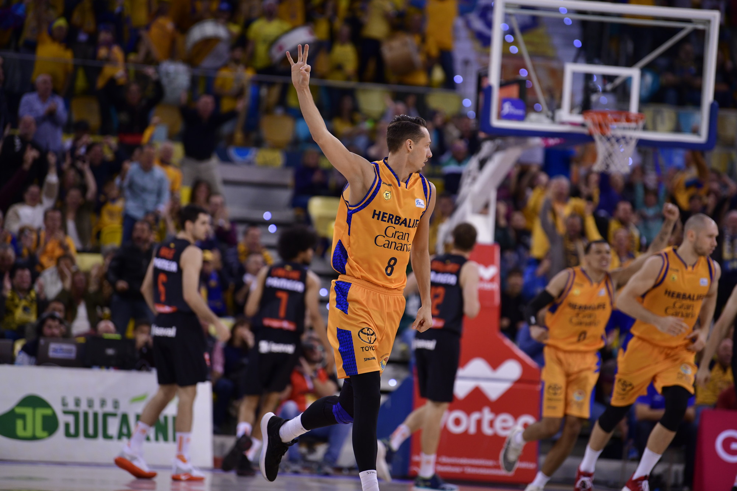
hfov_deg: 11.4
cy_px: 246
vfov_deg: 7.6
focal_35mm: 180
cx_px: 368
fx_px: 3684
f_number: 2.8
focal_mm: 180
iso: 1250
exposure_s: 1/800
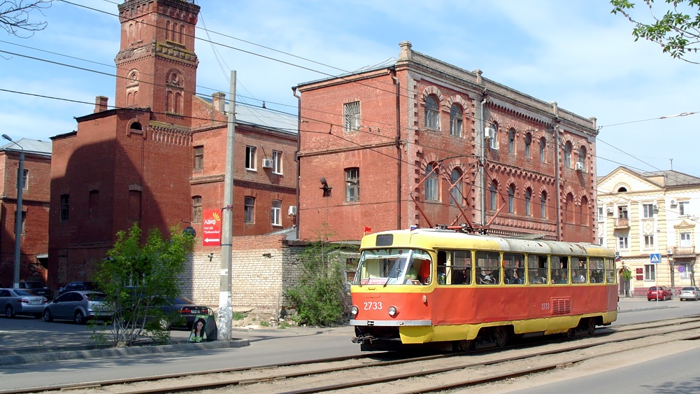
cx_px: 348
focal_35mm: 39
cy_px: 195
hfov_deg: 51.6
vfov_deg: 30.4
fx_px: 724
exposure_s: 1/500
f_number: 6.8
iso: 80
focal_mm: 7.8
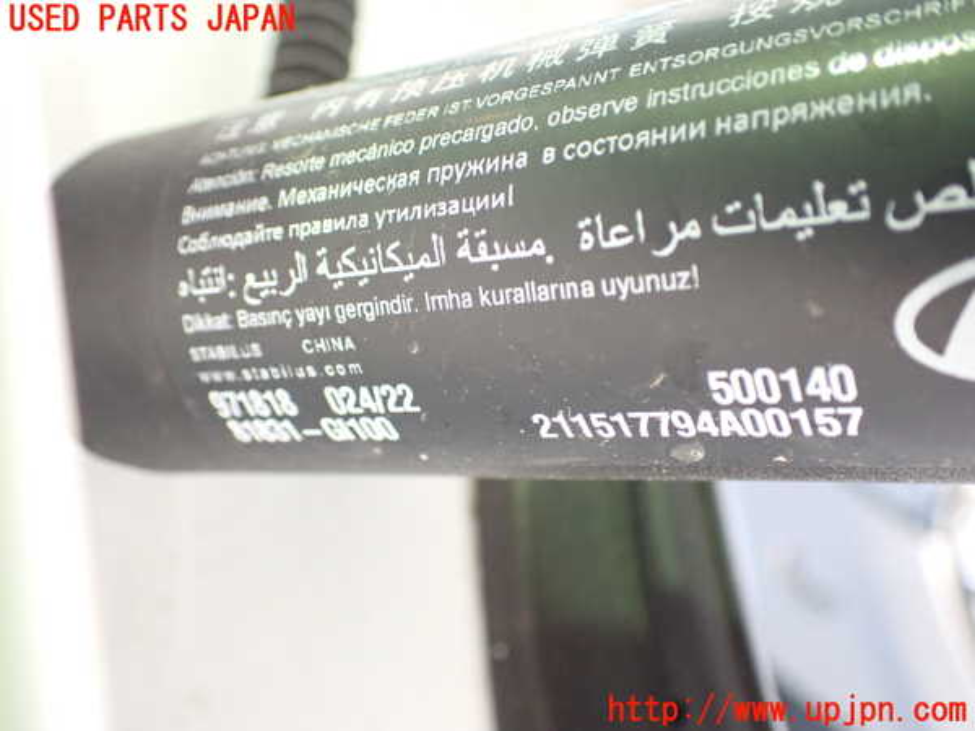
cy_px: 366
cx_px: 488
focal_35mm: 36
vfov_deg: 39.7
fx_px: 1014
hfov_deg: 51.4
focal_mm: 6.37
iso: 1000
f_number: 2.5
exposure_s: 1/40
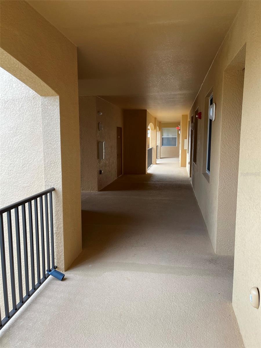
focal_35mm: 26
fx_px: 261
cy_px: 174
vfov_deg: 67.3
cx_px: 130
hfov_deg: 53.1
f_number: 1.6
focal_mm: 5.1
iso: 64
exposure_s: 1/121
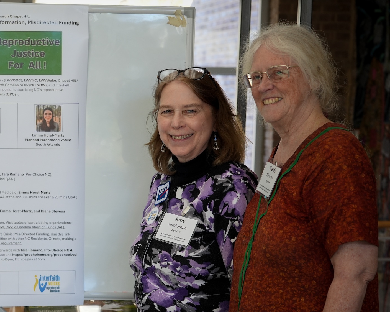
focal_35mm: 100
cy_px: 245
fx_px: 1154
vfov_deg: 15.3
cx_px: -4
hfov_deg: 18.7
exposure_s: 1/160
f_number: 3.2
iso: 500
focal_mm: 50
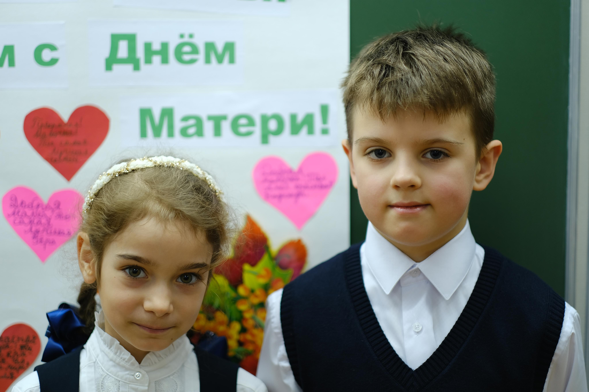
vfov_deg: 16.3
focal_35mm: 84
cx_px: 294
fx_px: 1374
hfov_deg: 24.2
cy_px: 196
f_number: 1.2
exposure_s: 1/125
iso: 160
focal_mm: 56
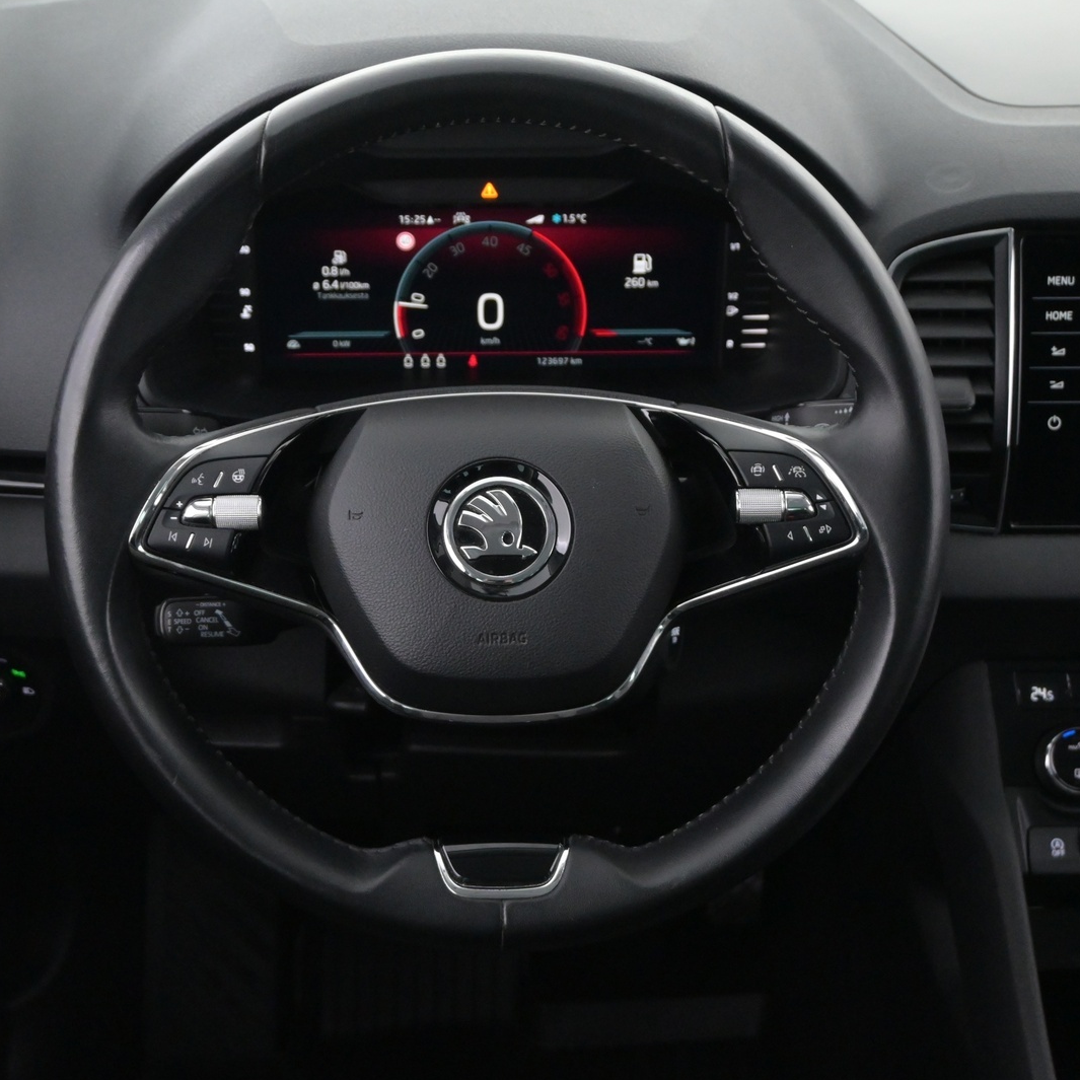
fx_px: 1882
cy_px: 545
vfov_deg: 32.0
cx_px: 496
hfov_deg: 32.0
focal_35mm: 53
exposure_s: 1/40
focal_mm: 27.5
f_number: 4.5
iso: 3600
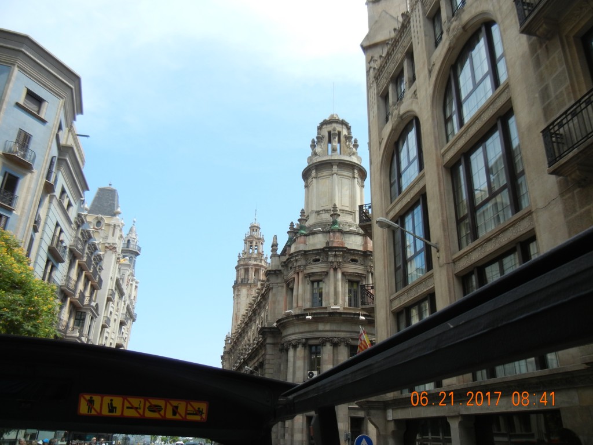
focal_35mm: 30
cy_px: 222
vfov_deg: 46.8
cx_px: 296
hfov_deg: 60.0
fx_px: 514
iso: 160
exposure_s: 1/738
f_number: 3.5
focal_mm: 5.4
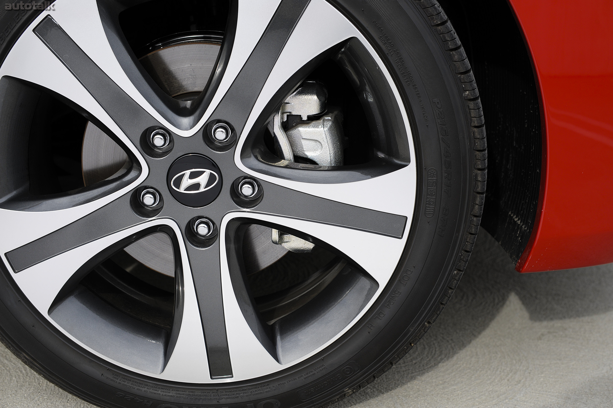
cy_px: 204
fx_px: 851
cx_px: 306
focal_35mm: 50
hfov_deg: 39.6
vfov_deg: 27.0
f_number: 6.3
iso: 200
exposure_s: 1/400
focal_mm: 50
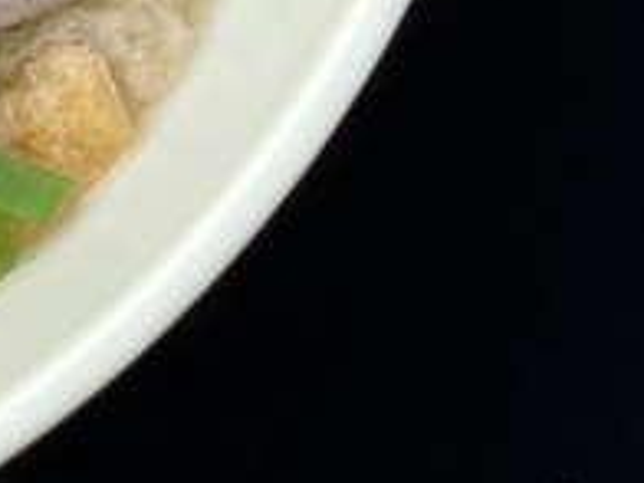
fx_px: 2958
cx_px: -516
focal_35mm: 159
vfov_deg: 8.5
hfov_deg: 11.5
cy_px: -706
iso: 32
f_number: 1.6
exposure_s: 1/413
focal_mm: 4.2
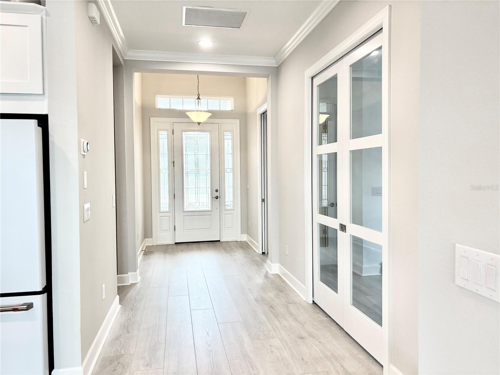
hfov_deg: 67.3
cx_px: 250
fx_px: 376
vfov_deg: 53.1
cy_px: 188
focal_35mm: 26
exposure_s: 1/120
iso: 100
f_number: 1.6
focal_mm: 5.96
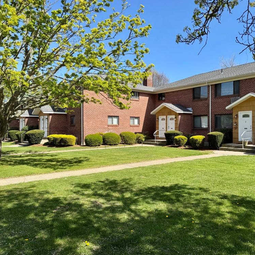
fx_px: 242
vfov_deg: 55.6
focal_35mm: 29
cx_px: 172
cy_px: 126
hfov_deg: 54.4
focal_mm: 6.76
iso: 80
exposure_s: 1/2710
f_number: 1.78
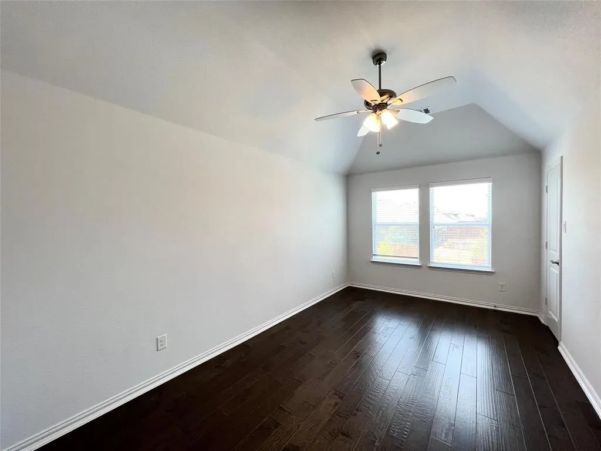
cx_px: 300
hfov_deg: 106.2
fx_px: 226
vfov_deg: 89.9
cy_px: 226
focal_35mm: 13
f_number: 1.8
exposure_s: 1/99
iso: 64
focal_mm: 1.57
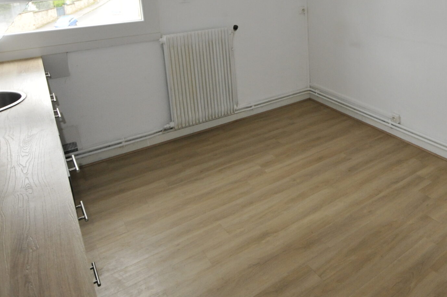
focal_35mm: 28
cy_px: 48
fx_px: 347
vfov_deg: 43.5
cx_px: 349
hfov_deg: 60.9
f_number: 5
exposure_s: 1/125
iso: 800
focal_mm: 10
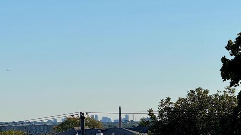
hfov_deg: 9.9
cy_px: 56
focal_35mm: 217
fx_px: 1387
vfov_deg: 5.6
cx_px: 51
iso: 50
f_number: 2.8
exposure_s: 1/3509
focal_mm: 15.66
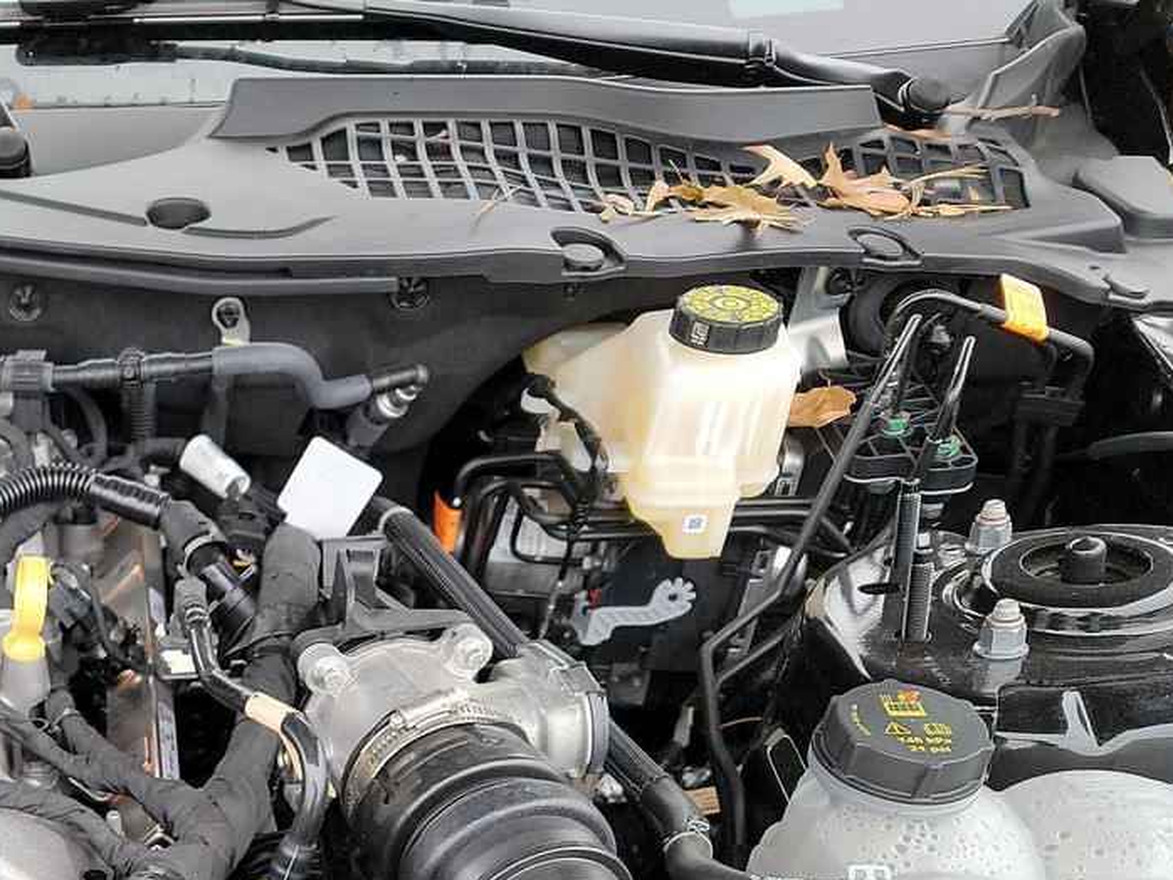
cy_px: 898
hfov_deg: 31.3
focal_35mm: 55
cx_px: -97
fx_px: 1864
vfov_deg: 25.2
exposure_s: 1/59
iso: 154
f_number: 1.8
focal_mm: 6.7
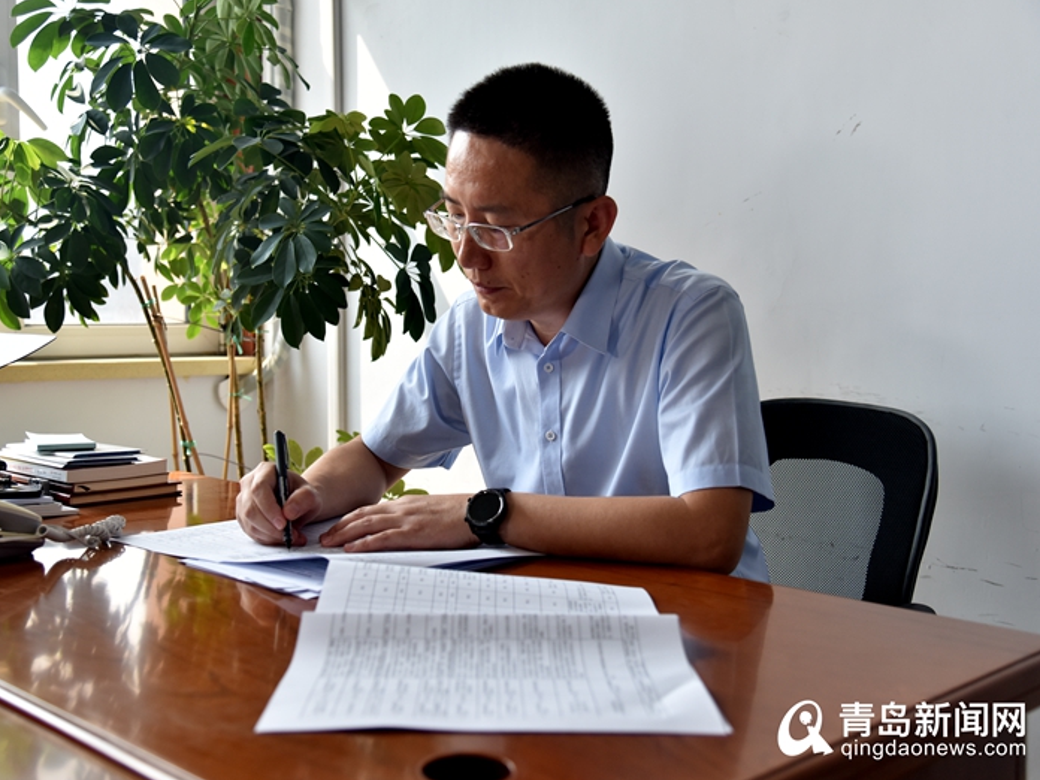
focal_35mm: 42
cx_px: 484
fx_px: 1262
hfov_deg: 44.8
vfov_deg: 34.3
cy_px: 391
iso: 640
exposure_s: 1/500
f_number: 4
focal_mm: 38
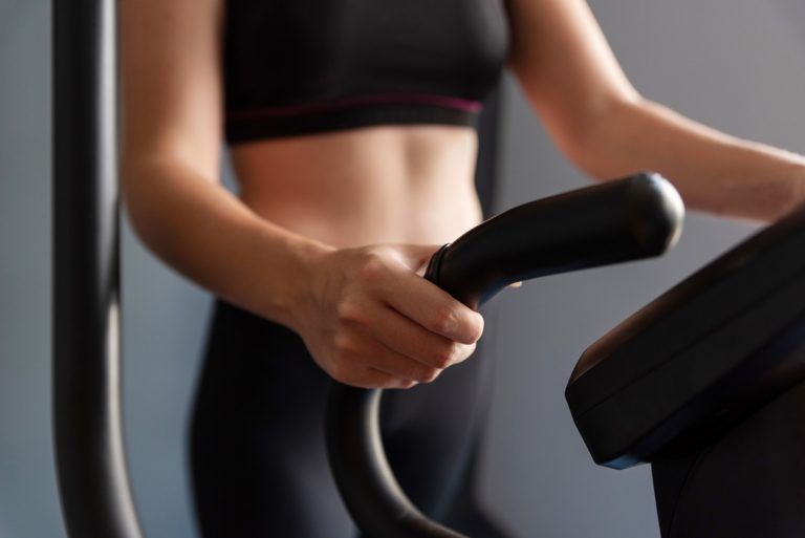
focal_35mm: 36
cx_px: 402
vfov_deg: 36.9
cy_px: 269
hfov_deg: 53.1
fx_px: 805
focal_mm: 36
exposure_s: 1/125
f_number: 2.8
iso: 500
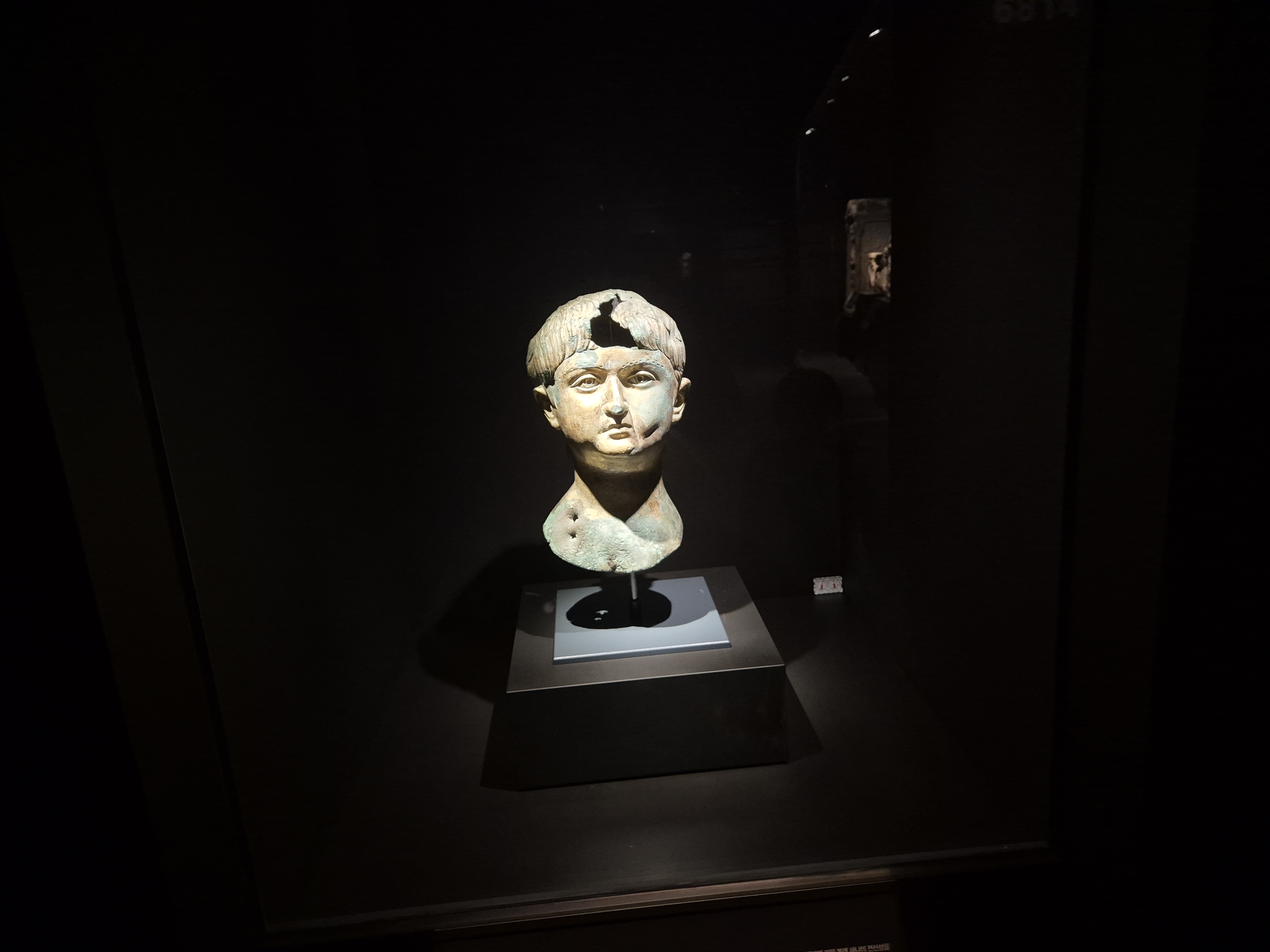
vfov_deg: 58.9
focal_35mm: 23
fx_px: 844
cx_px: 635
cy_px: 476
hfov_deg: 73.9
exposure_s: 1/60
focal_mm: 5.4
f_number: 1.8
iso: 800
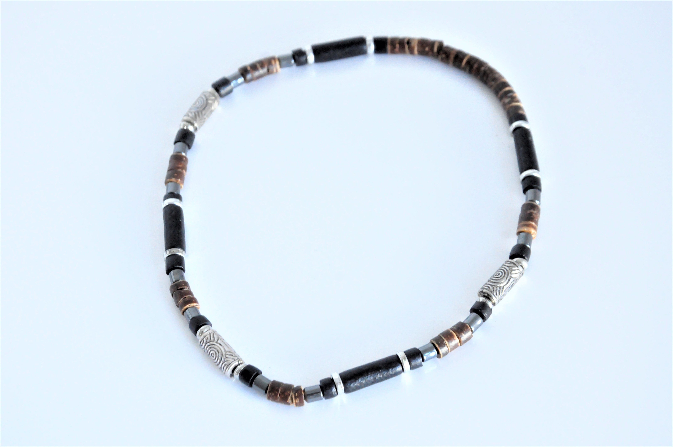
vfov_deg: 13.8
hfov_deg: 20.6
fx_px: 1848
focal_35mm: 99
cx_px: 336
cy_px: 224
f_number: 8
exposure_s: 1/90
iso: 3200
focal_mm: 66
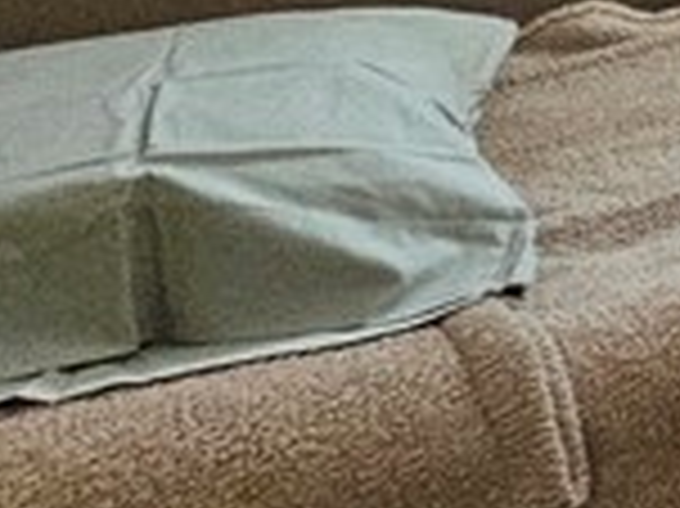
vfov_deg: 14.2
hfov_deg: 10.2
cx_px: 2252
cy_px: -486
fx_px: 1727
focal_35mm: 88
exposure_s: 1/100
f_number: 2.2
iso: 640
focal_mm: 2.2
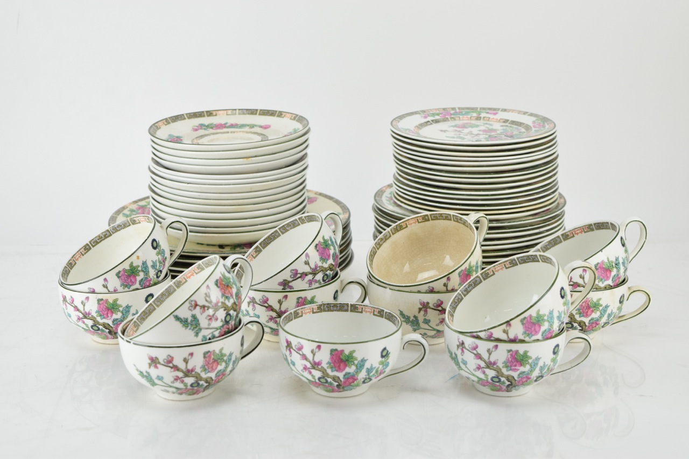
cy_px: 230
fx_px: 1320
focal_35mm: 69
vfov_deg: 19.7
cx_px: 344
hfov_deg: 29.2
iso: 800
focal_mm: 46
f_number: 6.3
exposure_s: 1/125
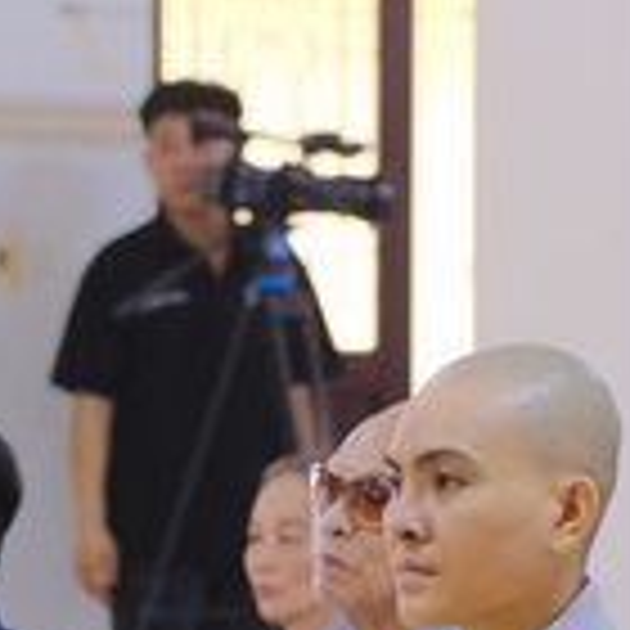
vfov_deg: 5.3
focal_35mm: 331
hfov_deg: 5.3
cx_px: 68
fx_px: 6815
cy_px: 808
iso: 1600
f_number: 2.2
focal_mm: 56
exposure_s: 1/100
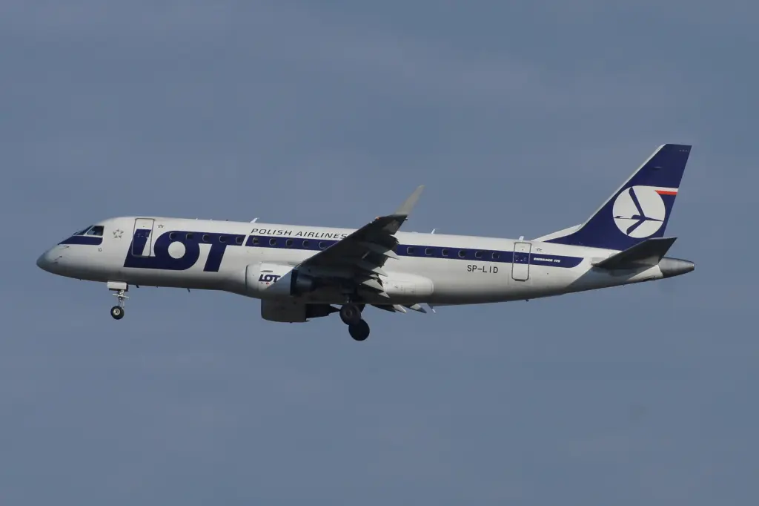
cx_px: 380
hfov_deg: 9.2
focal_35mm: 225
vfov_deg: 6.1
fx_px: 4742
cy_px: 253
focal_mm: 150
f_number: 10
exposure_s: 1/320
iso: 100
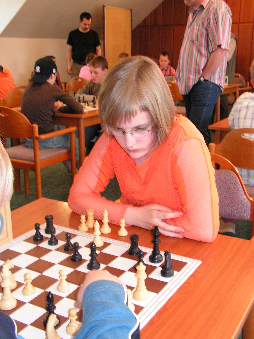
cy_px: 170
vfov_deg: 42.9
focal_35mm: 44
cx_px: 127
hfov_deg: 32.9
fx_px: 430
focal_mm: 7.4
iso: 200
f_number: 3.2
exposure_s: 1/50
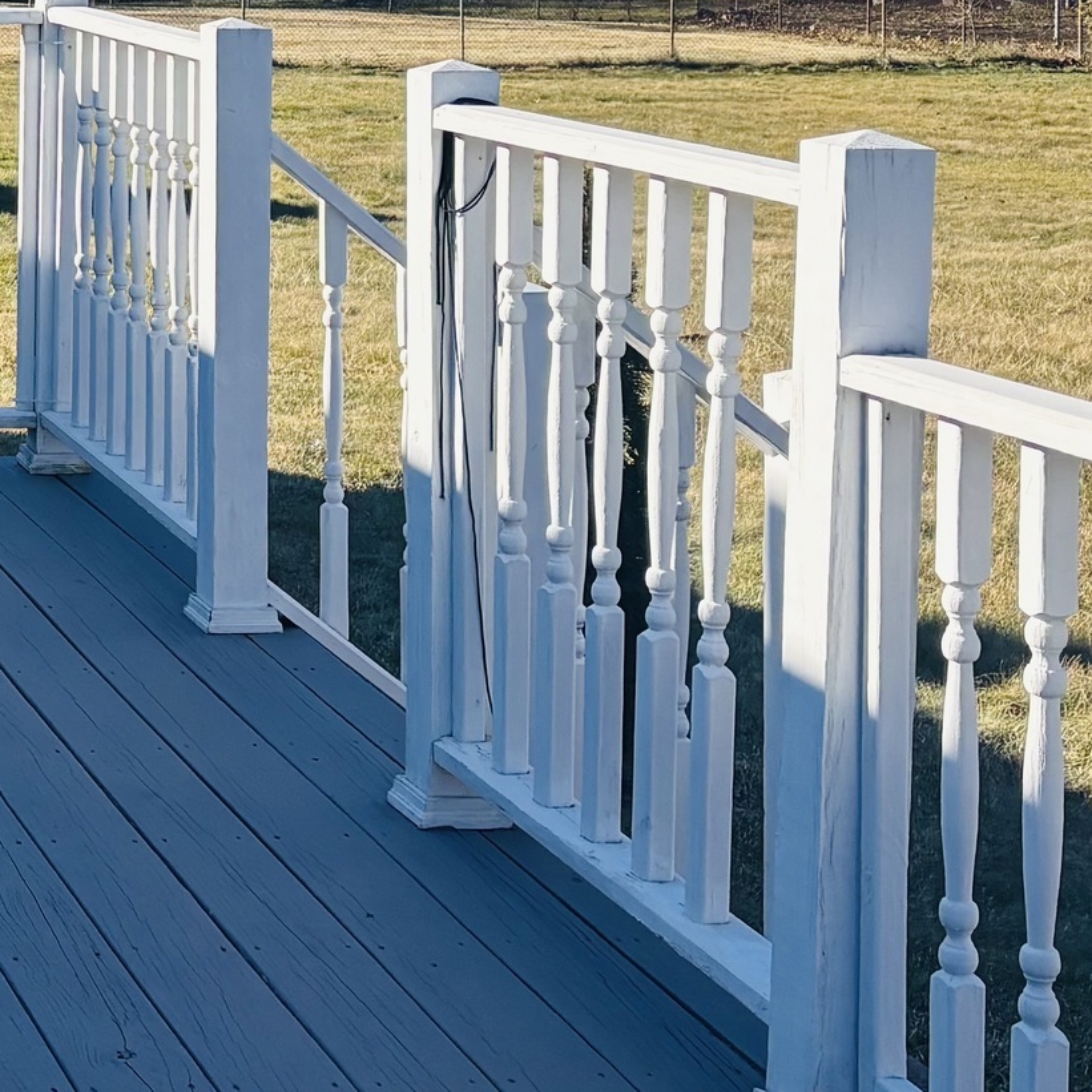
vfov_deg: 19.6
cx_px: -450
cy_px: 28
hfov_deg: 18.3
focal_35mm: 86
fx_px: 3069
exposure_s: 1/2193
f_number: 1.6
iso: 50
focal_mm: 5.96
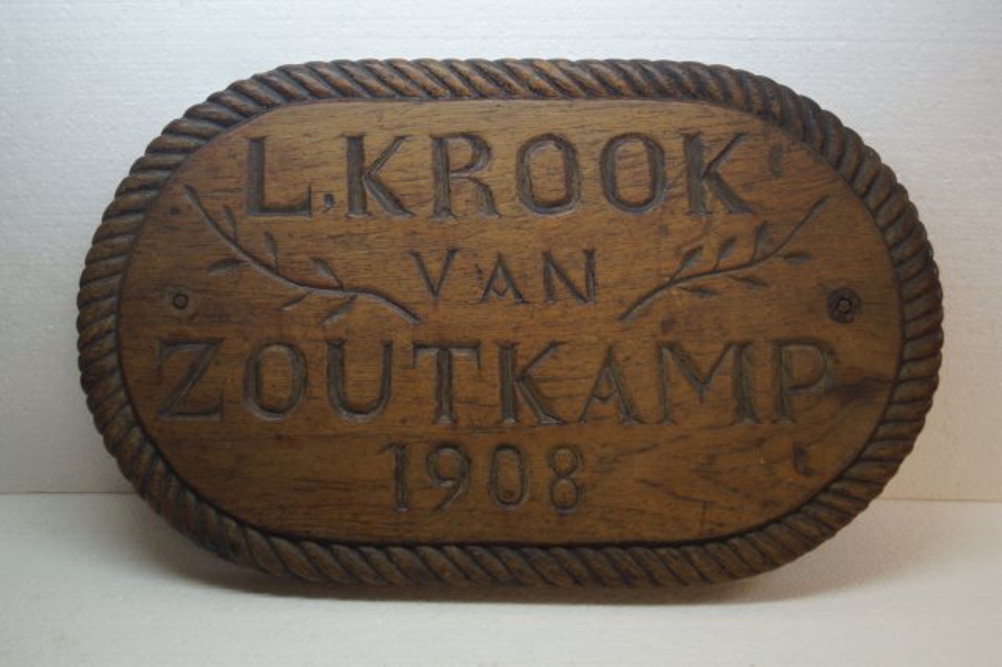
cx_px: 501
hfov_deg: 46.4
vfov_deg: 31.9
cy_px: 334
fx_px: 1168
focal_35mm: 42
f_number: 4.5
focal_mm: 28
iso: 400
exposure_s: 1/60
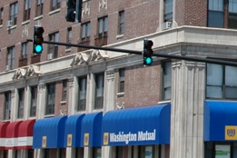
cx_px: 385
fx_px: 955
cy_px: -69
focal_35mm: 145
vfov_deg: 9.2
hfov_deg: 13.2
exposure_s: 1/320
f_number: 9
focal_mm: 28
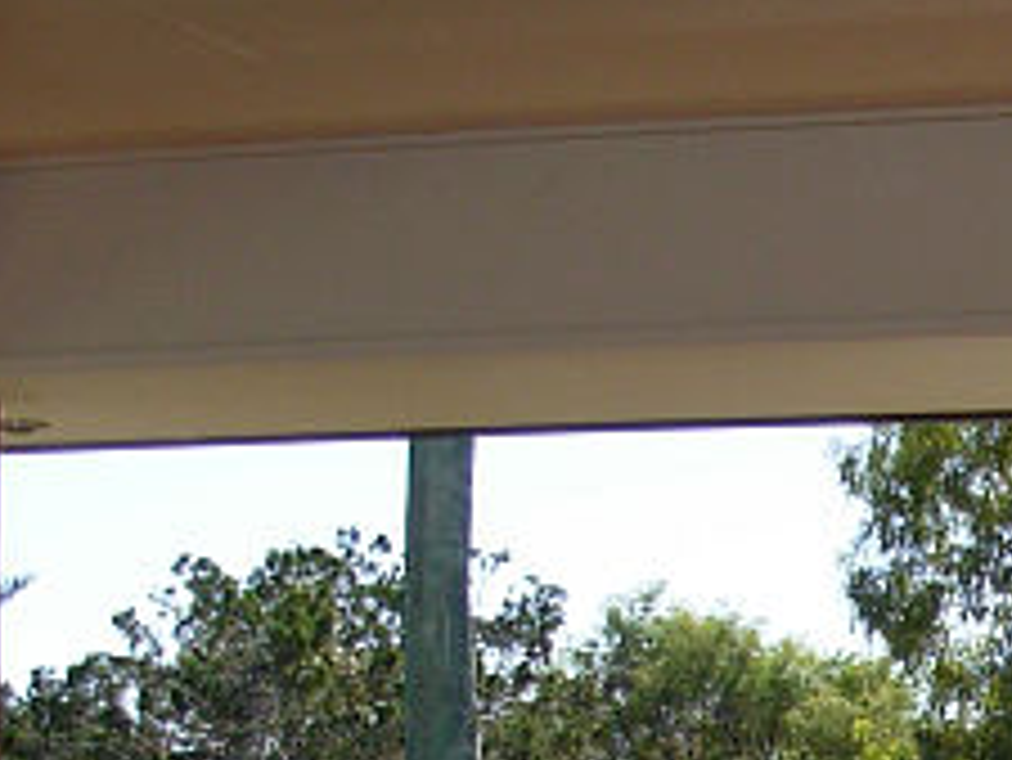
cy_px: 1223
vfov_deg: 10.5
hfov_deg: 14.0
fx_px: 3949
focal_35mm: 135
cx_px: 1358
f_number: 2.9
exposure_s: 1/527
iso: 50
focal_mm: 6.3
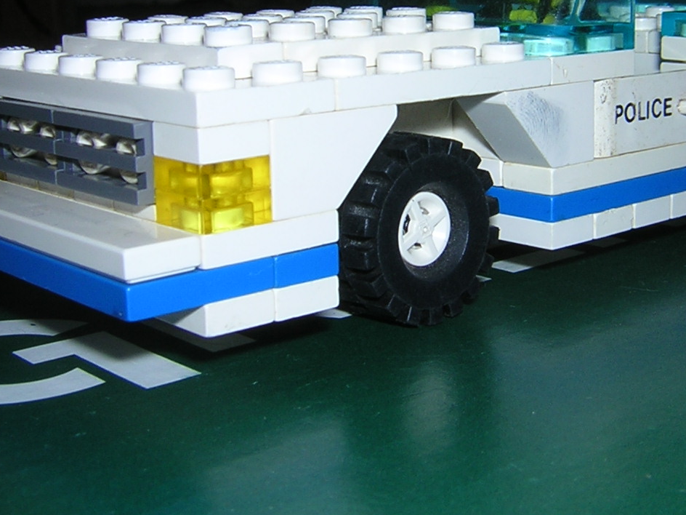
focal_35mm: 61
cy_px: 135
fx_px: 1209
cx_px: 443
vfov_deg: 23.8
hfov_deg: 31.5
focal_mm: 4.7
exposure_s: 1/60.1
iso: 100
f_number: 5.2
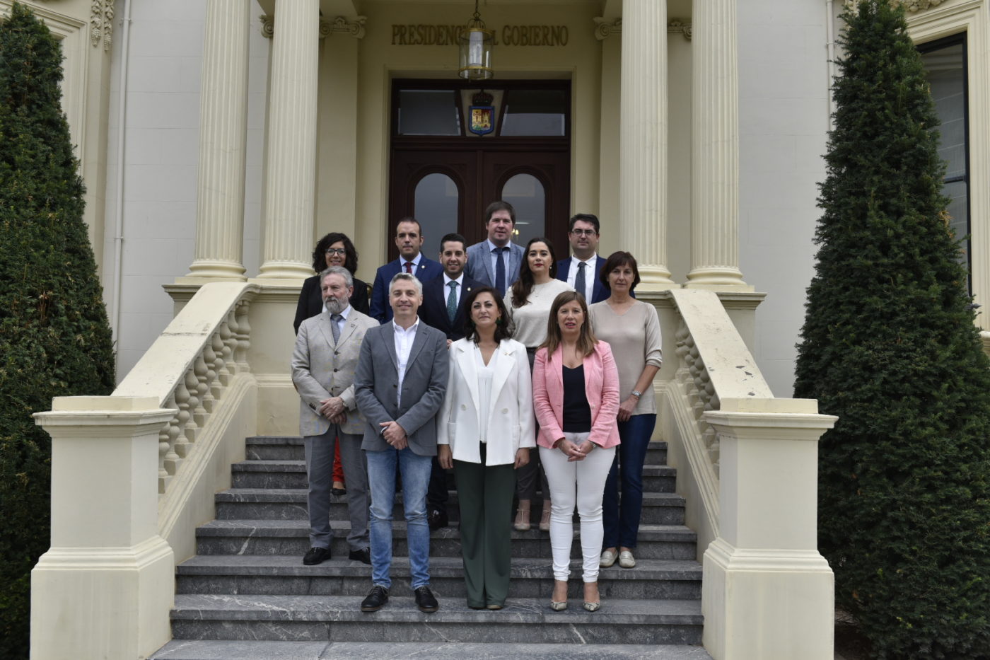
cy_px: 330
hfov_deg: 53.1
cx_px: 495
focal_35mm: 36
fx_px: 990
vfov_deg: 36.9
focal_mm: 36
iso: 400
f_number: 6.3
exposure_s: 1/500
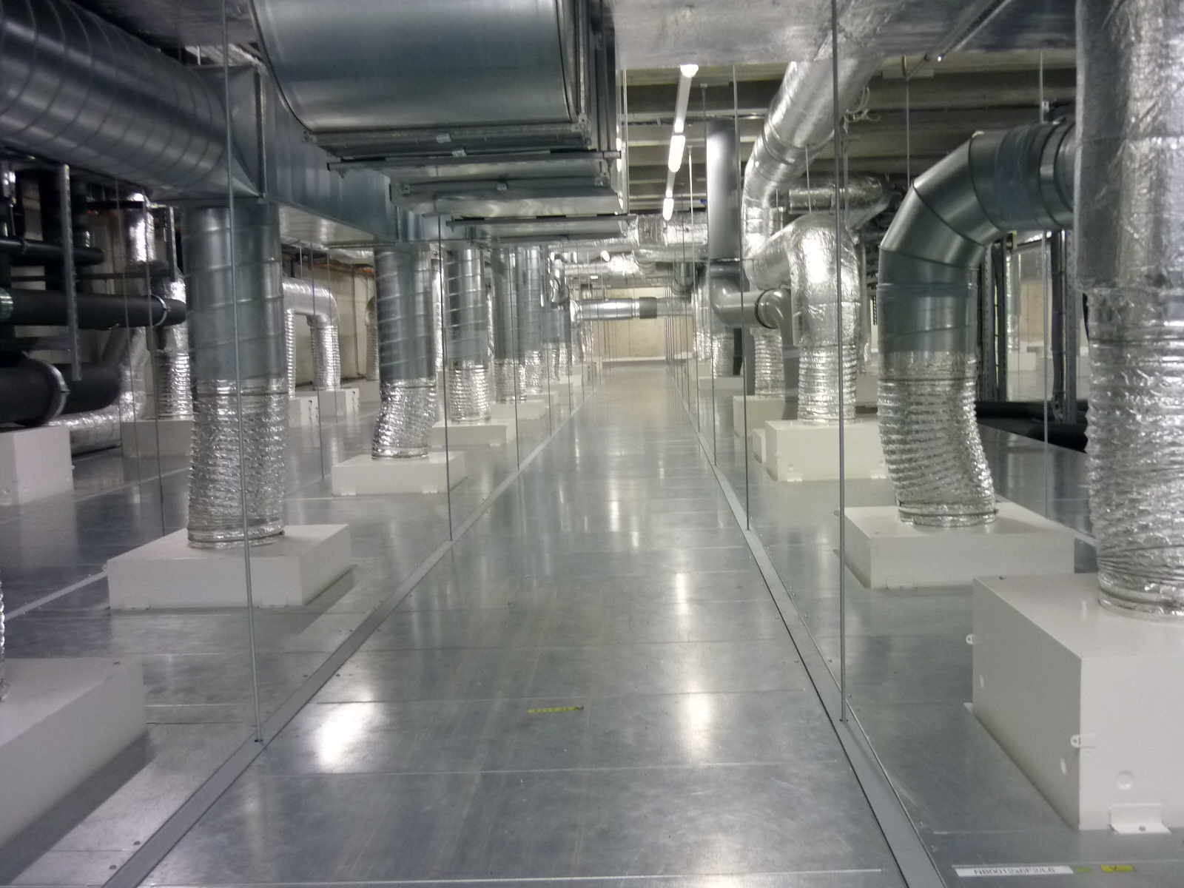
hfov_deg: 55.4
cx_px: 592
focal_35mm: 33
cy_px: 444
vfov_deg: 42.9
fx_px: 1129
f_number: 2.8
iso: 400
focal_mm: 5.5
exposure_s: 1/30
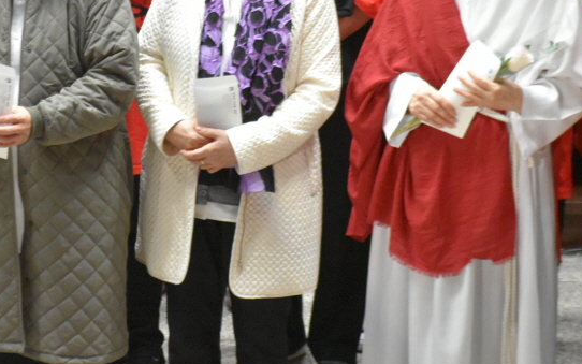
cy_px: 76
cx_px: 69
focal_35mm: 409
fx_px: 6488
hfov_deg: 5.1
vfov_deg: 3.2
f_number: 4.8
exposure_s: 1/125
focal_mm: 145
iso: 5600
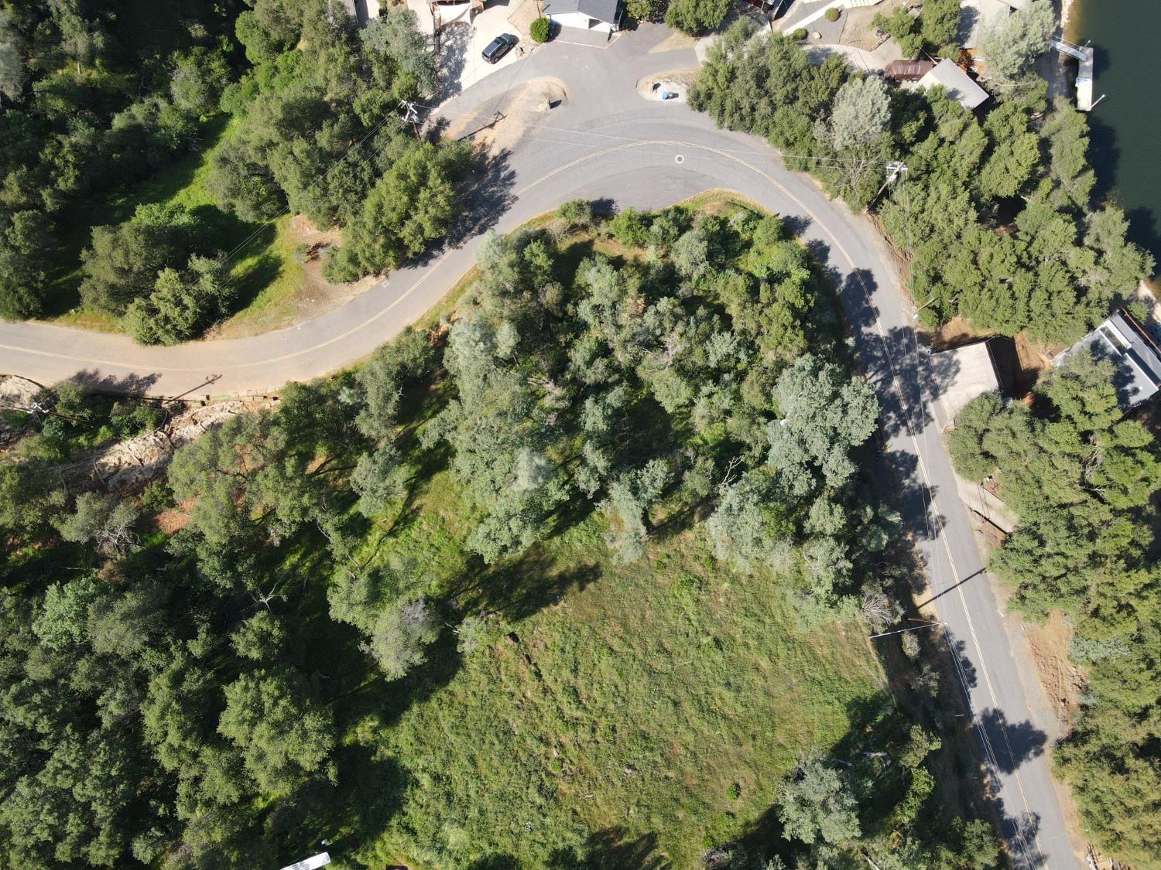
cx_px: 580
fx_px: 805
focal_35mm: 24
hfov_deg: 71.6
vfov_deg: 56.8
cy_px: 435
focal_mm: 4.5
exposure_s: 1/240
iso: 100
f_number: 2.8
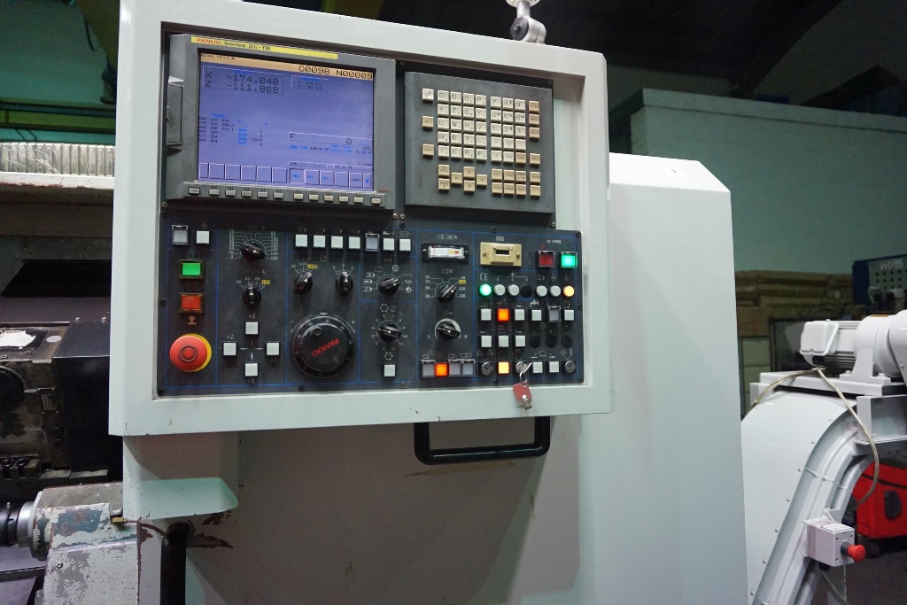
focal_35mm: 24
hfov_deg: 73.7
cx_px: 454
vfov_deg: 53.1
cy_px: 302
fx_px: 605
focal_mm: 16
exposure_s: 1/160
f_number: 3.5
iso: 2500
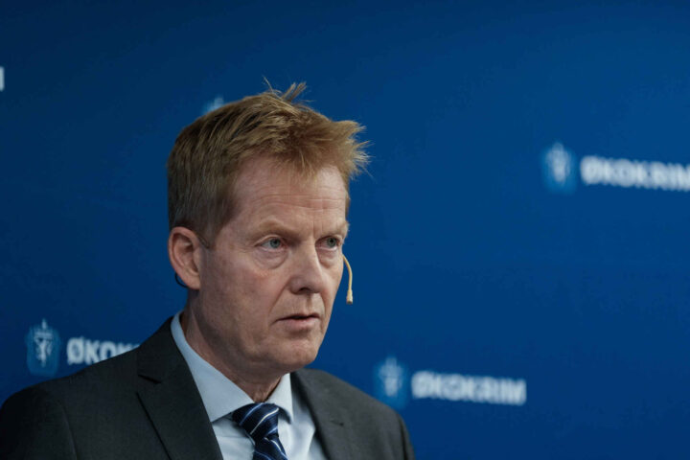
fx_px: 3603
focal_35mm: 188
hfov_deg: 10.9
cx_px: 345
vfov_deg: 7.3
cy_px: 230
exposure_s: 1/200
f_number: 2.8
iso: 1250
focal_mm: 188
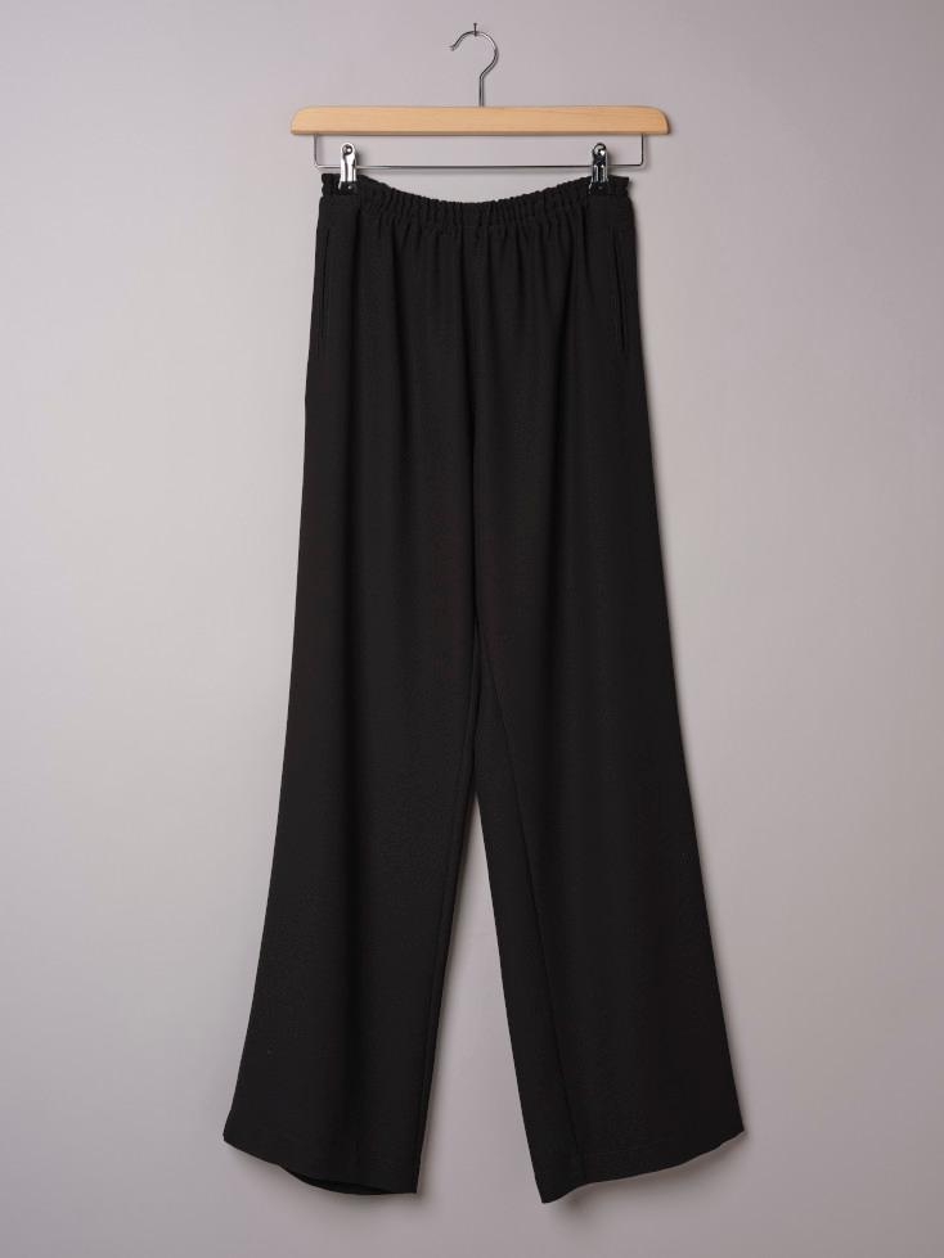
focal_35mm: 50
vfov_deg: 38.2
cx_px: 472
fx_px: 1818
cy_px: 629
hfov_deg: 29.1
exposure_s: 1/125
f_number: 8
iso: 100
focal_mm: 63
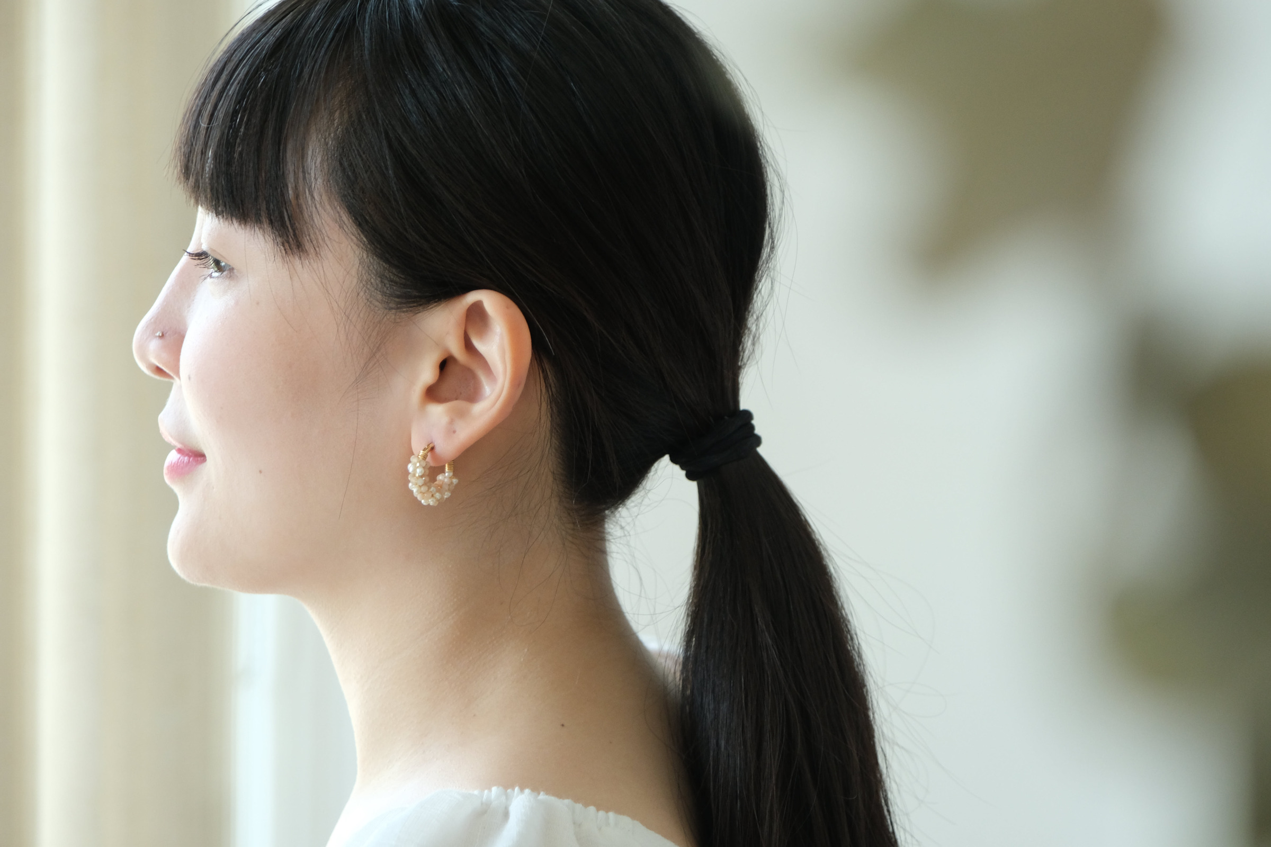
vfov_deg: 12.3
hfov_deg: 18.4
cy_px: 424
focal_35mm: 111
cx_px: 636
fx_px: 3919
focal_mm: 74.2
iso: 1250
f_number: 4
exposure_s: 1/160
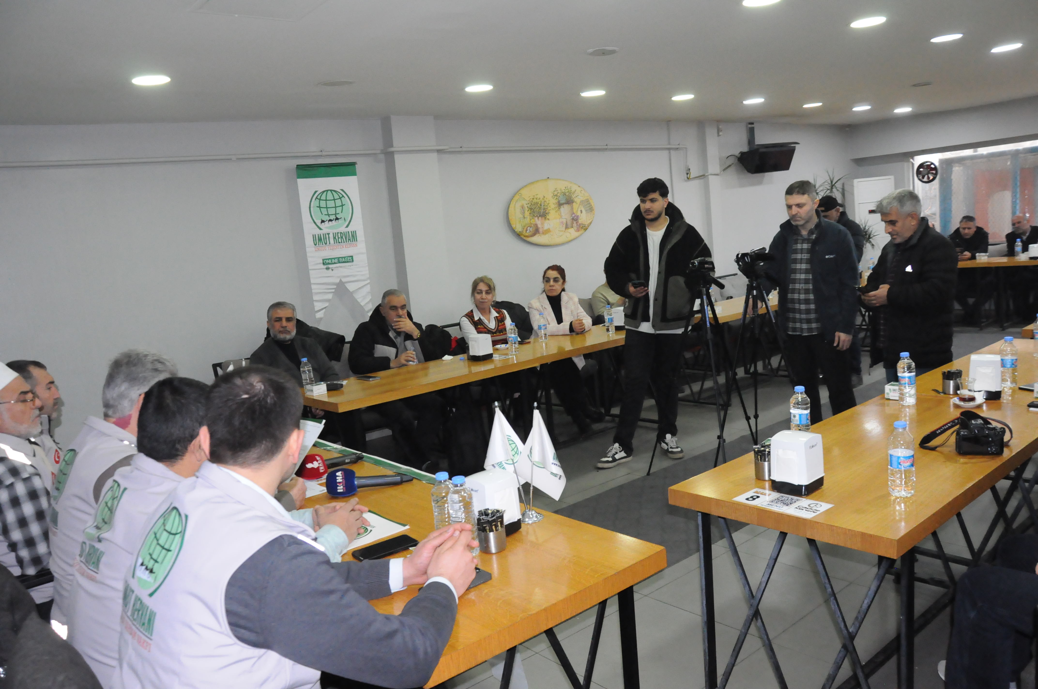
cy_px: 344
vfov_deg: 47.8
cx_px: 519
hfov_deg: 67.4
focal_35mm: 27
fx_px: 778
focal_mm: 18
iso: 3200
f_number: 5.6
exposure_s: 1/160
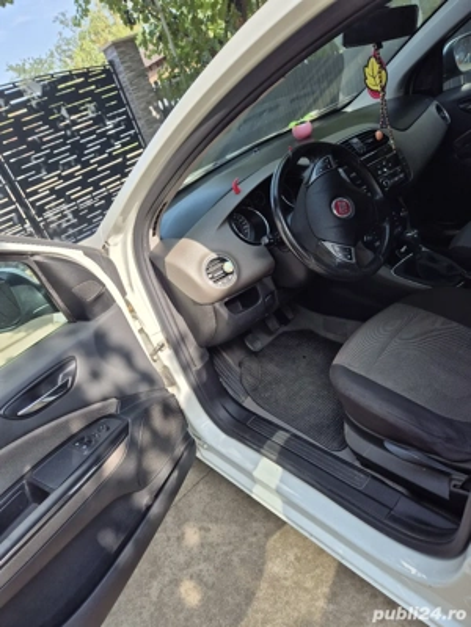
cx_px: 236
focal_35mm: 23
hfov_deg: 58.9
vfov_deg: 73.9
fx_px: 417
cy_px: 314
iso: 25
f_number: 1.8
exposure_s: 1/526
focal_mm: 5.4
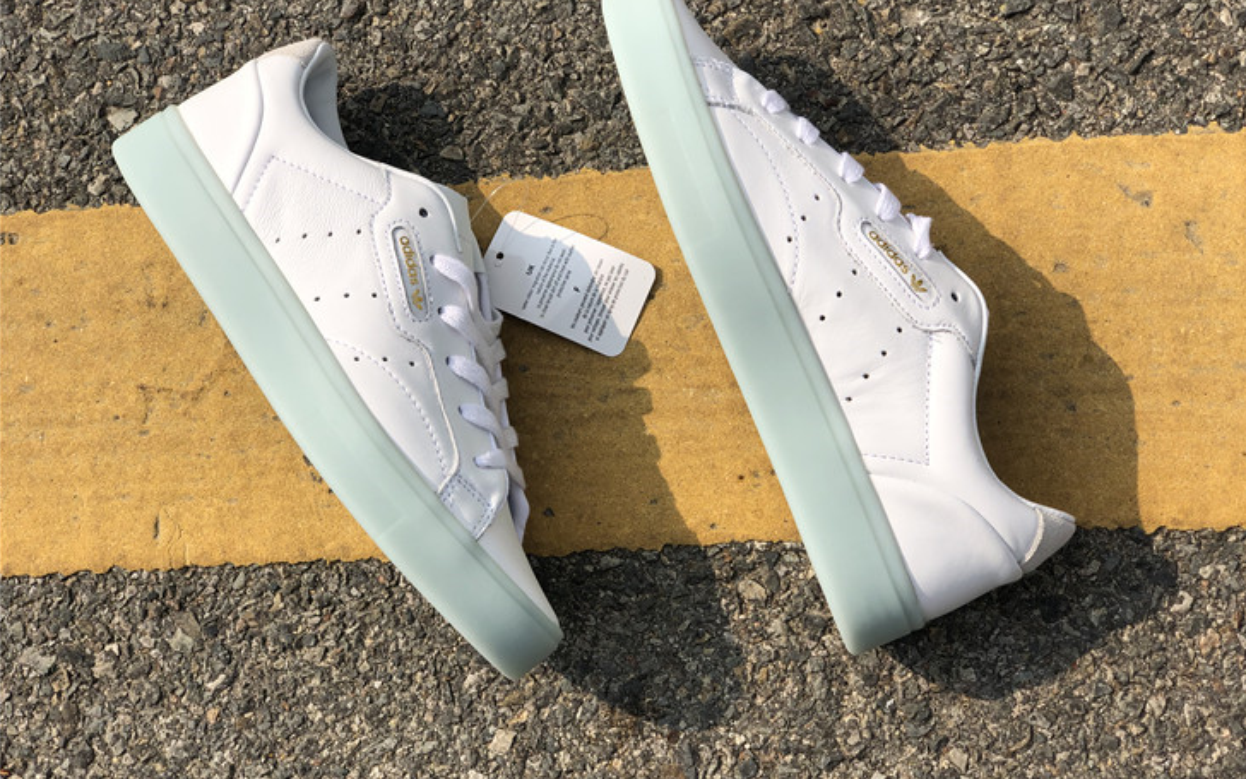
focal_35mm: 56
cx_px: 632
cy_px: 378
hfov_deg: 36.3
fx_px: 1902
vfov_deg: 23.1
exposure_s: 1/1548
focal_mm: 6
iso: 16
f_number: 2.4
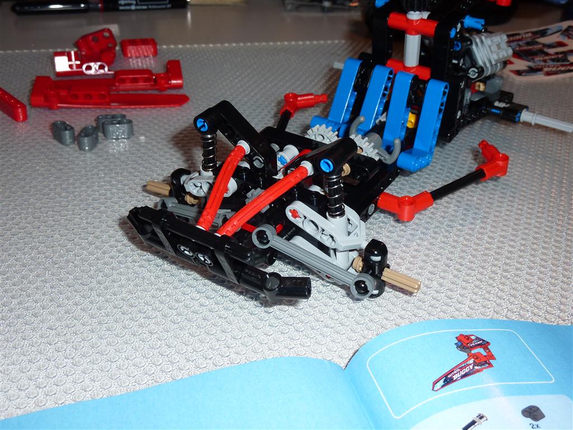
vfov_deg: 34.3
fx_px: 695
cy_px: 215
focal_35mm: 42
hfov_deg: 44.8
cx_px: 286
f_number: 4
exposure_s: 1/125
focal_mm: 6.9
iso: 100
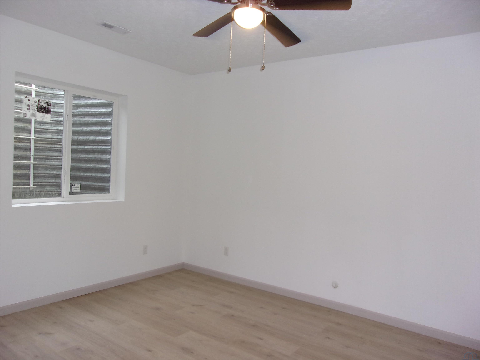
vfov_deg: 51.4
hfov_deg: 65.3
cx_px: 240
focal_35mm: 27
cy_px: 180
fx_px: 374
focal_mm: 4.9
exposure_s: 1/34
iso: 200
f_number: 3
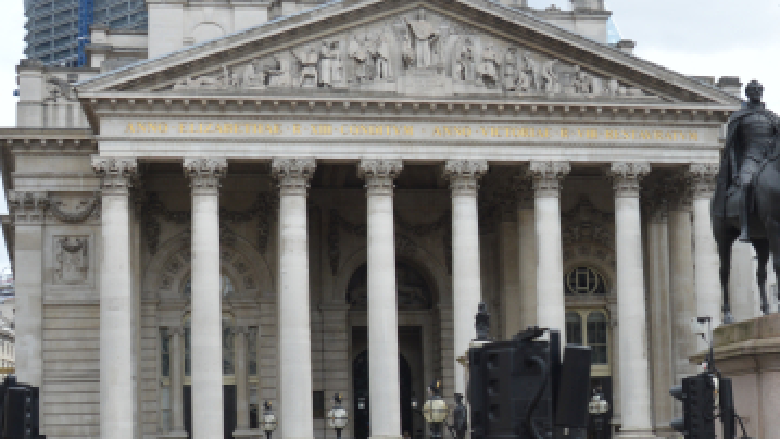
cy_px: 300
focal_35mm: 63
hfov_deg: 32.7
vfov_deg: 19.0
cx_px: 589
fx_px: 1303
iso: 100
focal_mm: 18
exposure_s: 1/200
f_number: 7.1
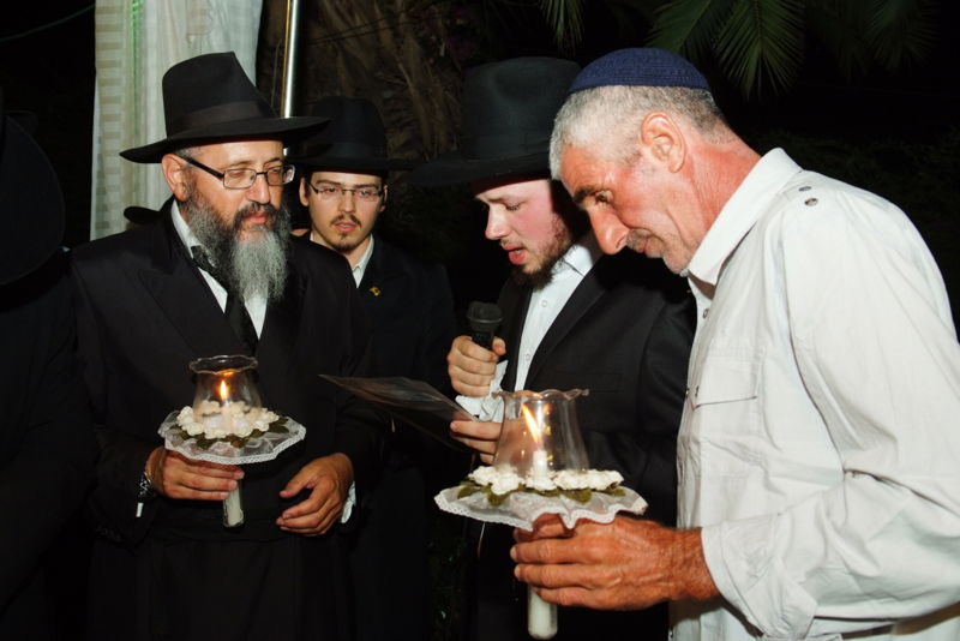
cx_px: 480
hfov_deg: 49.5
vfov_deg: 34.2
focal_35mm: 39
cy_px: 320
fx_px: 1040
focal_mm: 26
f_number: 5
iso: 500
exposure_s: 1/100
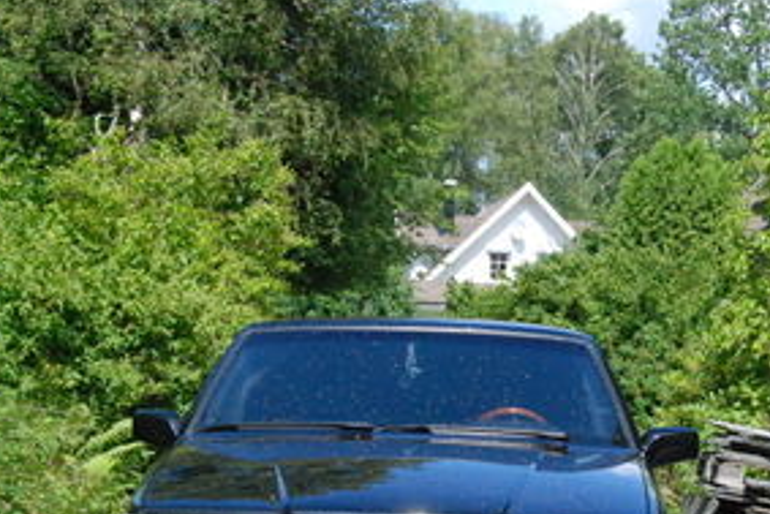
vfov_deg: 13.0
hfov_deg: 19.4
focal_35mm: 105
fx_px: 2250
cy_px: 351
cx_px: 482
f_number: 14
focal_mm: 31
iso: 1250
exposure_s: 1/800
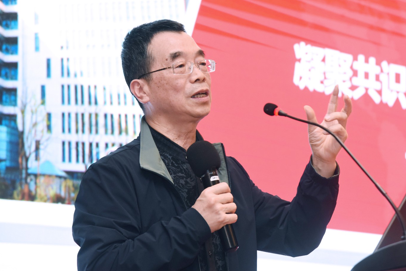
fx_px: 1579
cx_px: 229
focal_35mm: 140
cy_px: 118
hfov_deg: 14.6
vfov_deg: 9.8
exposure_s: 1/200
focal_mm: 120
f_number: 4.5
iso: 3200
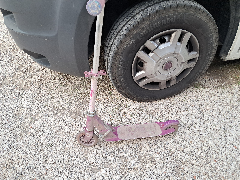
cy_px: 90
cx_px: 120
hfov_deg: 65.3
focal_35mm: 27
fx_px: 187
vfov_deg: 51.4
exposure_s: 1/60
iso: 80
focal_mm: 4
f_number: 1.8
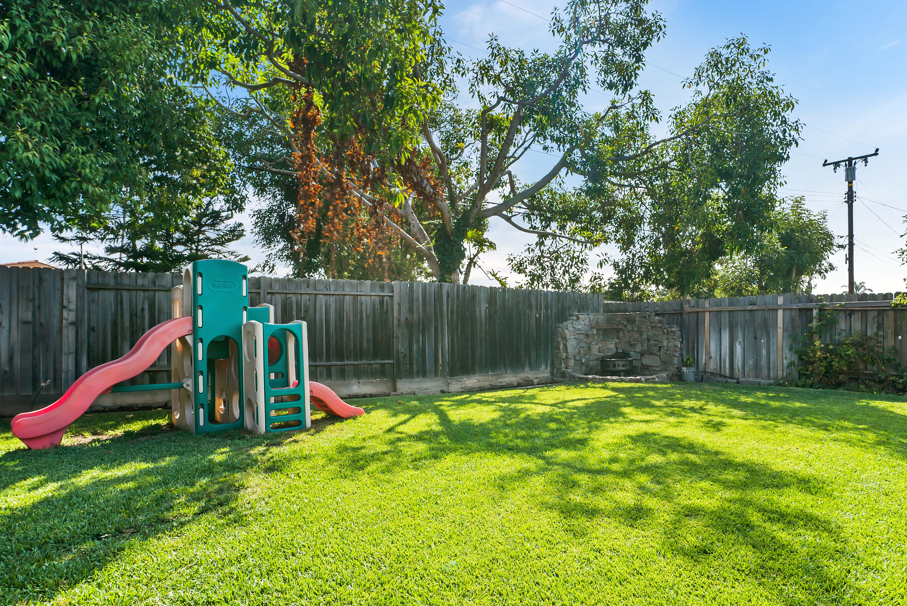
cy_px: 313
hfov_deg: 86.7
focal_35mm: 19
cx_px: 494
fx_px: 479
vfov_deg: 64.6
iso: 100
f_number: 11
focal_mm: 17
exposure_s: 1/50
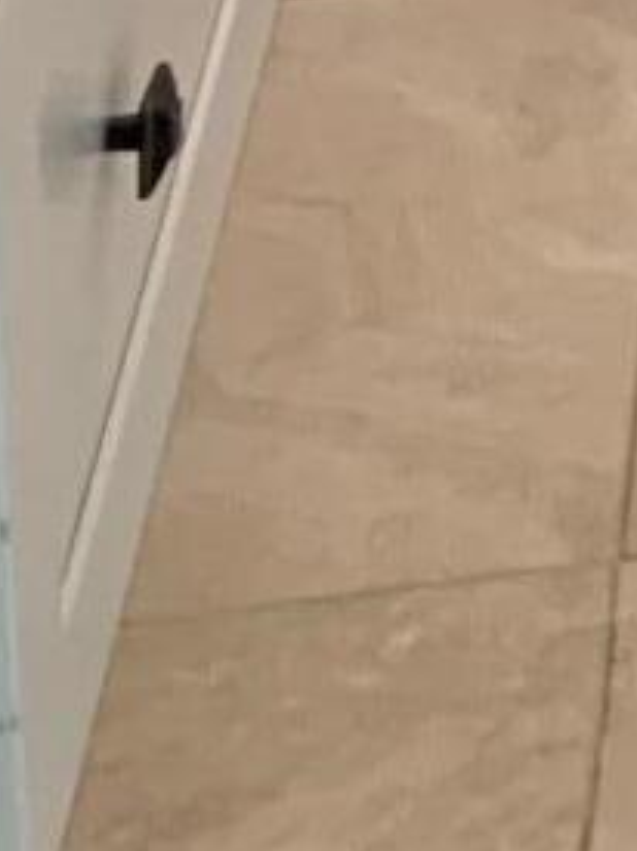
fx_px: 4641
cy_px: -2086
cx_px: 1973
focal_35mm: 189
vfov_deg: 8.1
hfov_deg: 7.0
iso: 100
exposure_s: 1/60
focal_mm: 4.25
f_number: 1.8
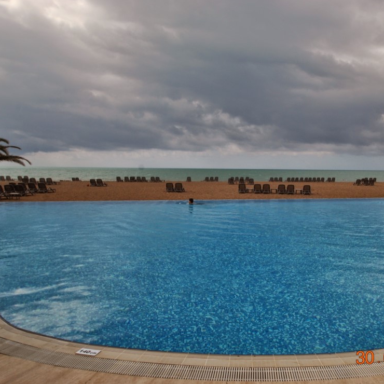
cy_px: 188
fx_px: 372
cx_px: 262
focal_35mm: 30
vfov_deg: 54.6
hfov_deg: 53.3
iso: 100
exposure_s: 1/320
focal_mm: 15
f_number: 9
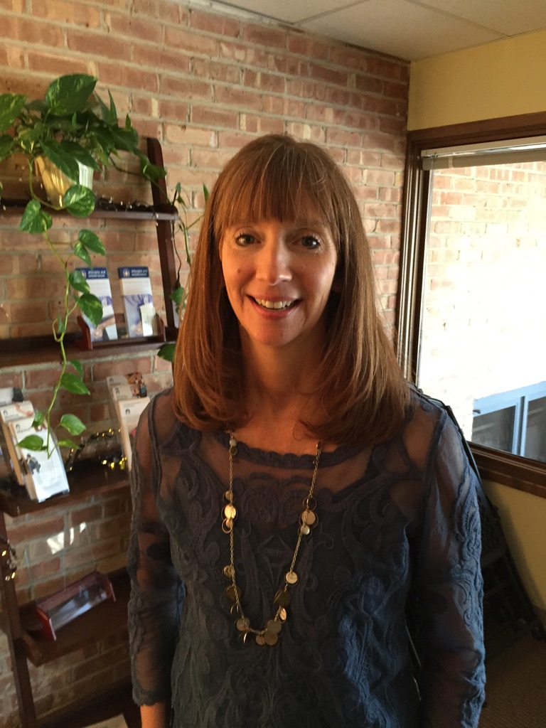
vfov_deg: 61.7
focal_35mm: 29
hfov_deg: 48.2
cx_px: 273
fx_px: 610
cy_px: 364
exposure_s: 1/24
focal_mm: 4.15
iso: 250
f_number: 2.2
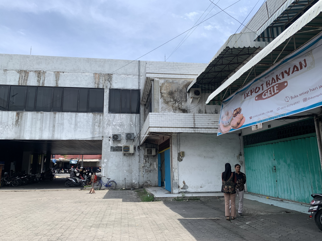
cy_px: 120
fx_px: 242
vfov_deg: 53.1
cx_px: 161
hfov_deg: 67.3
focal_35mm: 26
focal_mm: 4.25
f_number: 1.8
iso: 25
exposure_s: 1/2075
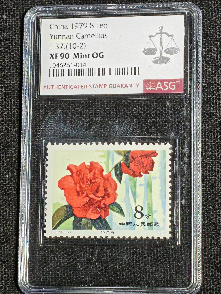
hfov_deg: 11.5
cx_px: 110
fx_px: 1098
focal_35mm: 129
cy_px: 147
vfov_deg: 15.3
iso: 50
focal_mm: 4.94
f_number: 1.5
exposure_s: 1/423
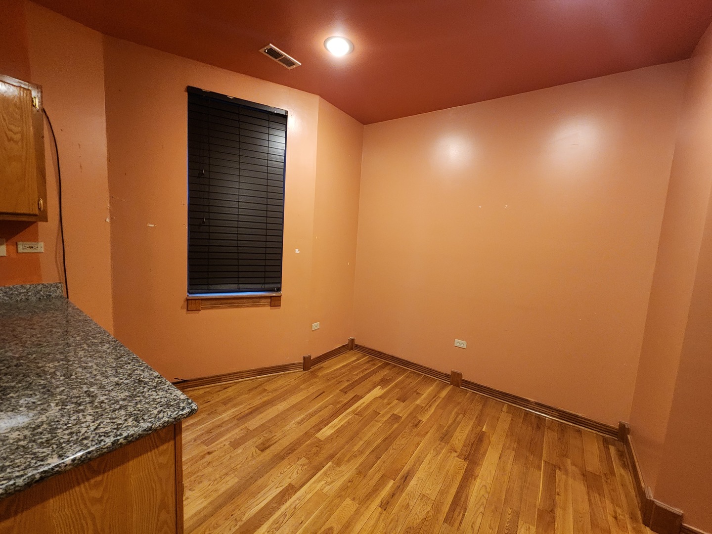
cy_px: 267
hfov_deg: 106.2
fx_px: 267
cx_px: 356
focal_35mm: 13
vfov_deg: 89.9
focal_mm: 2.2
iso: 500
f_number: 2.2
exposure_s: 1/30
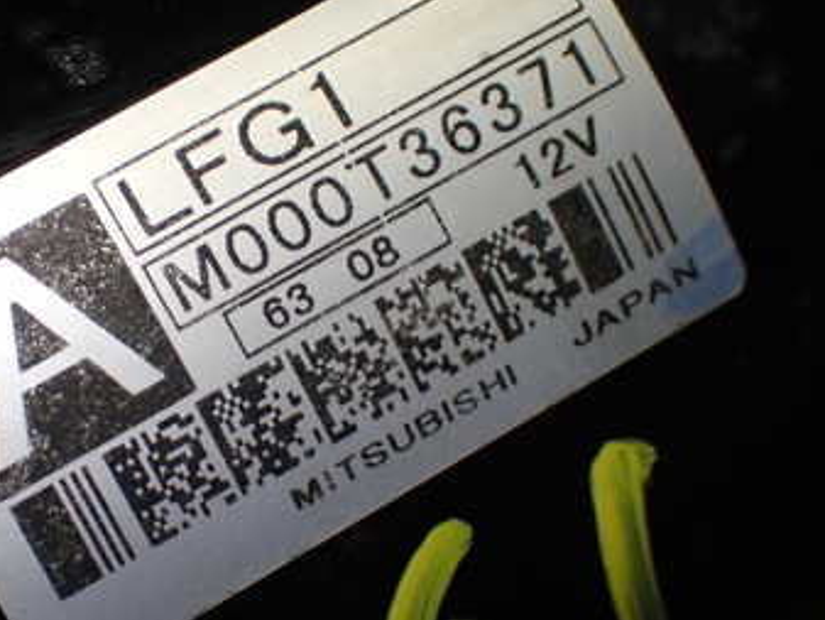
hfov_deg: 21.9
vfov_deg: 16.6
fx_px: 2122
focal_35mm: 89
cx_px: 291
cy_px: 348
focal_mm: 9.01
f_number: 3.2
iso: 400
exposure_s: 1/200
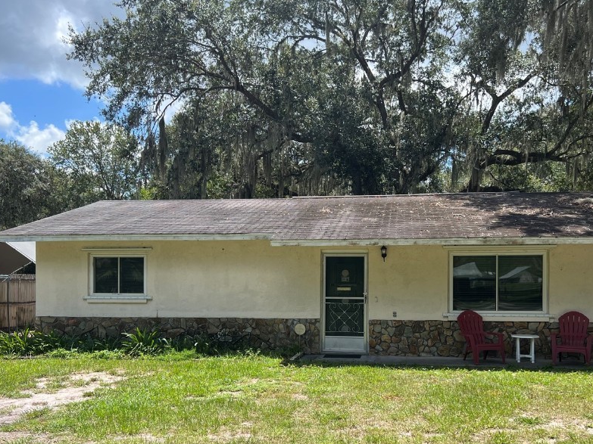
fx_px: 582
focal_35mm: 34
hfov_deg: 53.9
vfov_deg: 41.5
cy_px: 278
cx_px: 320
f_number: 1.5
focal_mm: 5.7
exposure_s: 1/2252
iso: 50
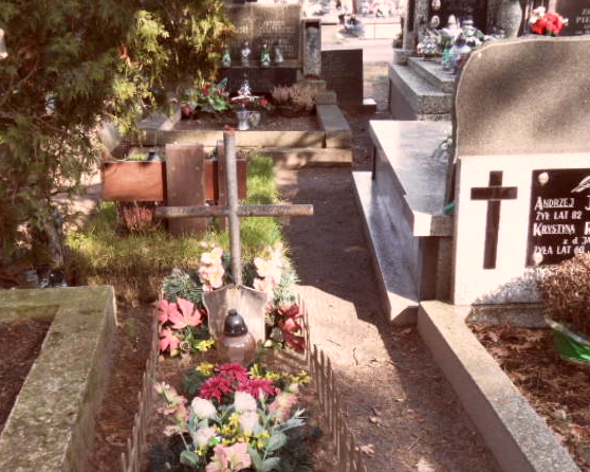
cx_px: 248
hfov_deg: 42.8
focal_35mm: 43
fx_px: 751
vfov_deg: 34.8
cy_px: 283
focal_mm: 3.9
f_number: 3.2
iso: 80
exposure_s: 1/90
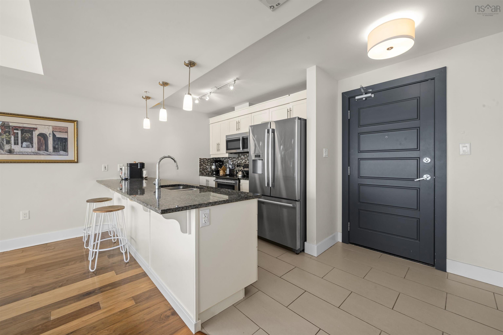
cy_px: 168
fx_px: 196
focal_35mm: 14
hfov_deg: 104.3
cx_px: 252
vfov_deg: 81.2
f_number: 13
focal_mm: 14
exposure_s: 1/4
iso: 400
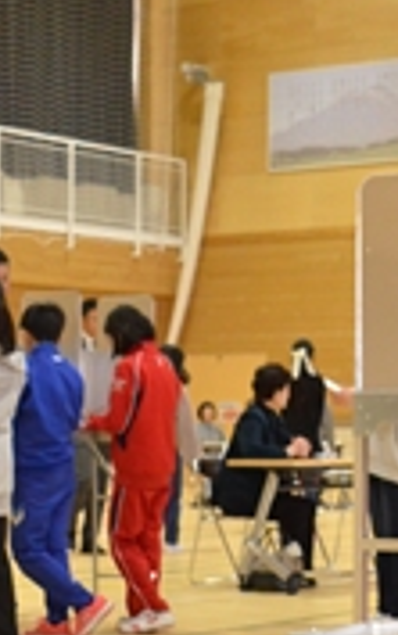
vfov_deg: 19.4
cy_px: 357
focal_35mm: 107
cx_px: 513
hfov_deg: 11.9
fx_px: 1860
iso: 3200
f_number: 5
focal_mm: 25
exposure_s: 1/250
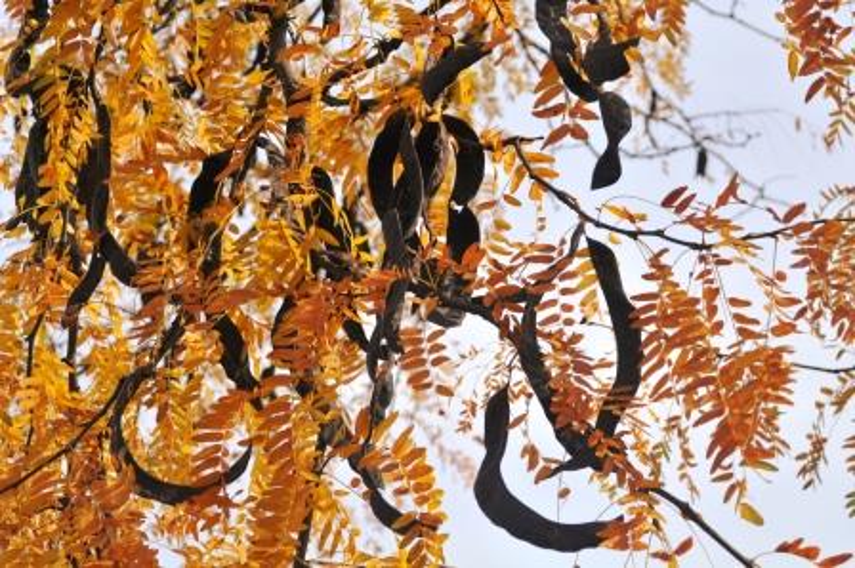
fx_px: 3489
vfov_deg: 9.3
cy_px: 284
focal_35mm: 147
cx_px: 428
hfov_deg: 14.0
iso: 320
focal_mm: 98
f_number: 10
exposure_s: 1/400
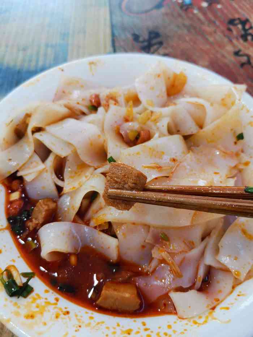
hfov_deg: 51.4
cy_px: 168
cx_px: 126
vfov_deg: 65.3
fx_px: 263
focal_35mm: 27
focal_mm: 4.75
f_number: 1.8
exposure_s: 1/100
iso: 125
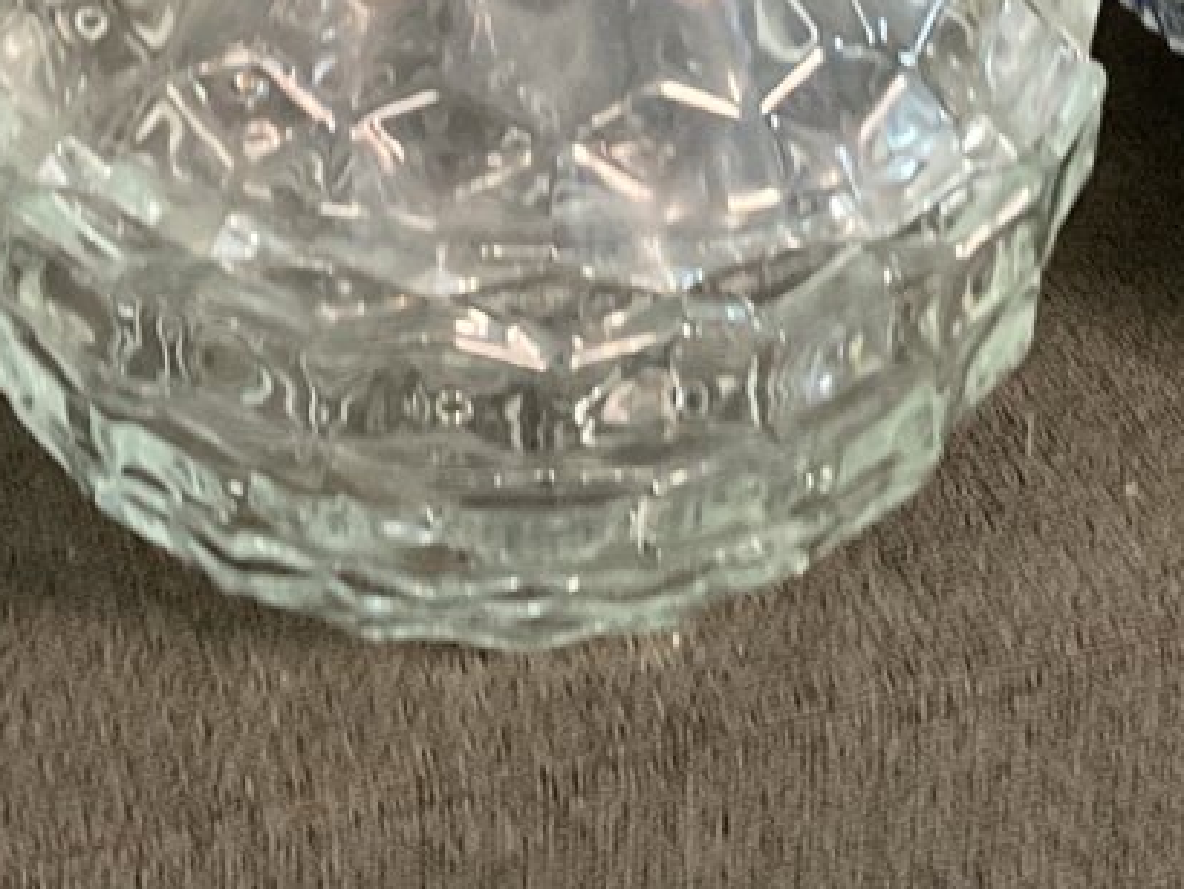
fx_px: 3662
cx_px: 484
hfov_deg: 18.4
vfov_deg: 13.0
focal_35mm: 107
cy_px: -515
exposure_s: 1/40
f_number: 1.8
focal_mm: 3
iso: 200
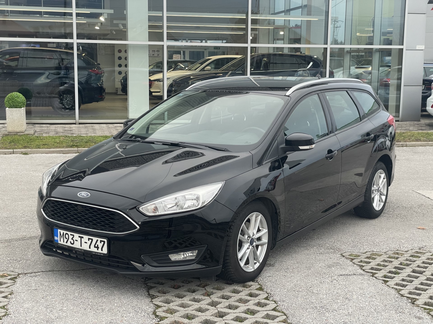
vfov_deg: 28.0
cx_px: 216
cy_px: 162
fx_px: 650
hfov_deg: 36.8
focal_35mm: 52
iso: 64
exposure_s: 1/99
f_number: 2
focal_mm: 6
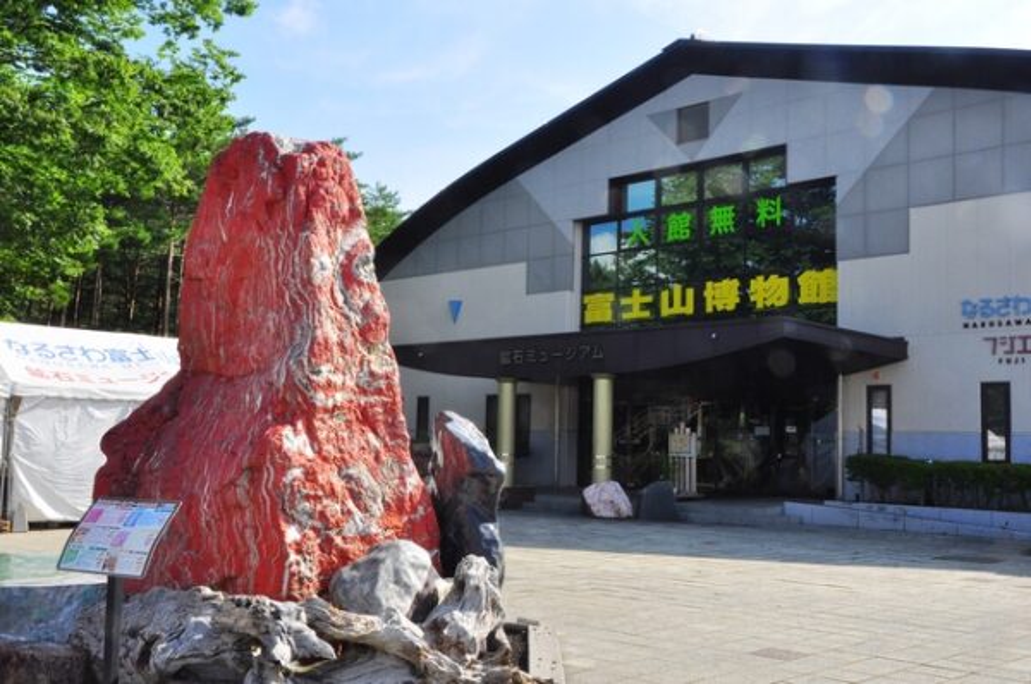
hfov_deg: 49.6
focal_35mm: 39
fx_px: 1115
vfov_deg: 34.1
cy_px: 342
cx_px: 516
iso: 400
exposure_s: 1/100
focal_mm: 26
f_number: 20
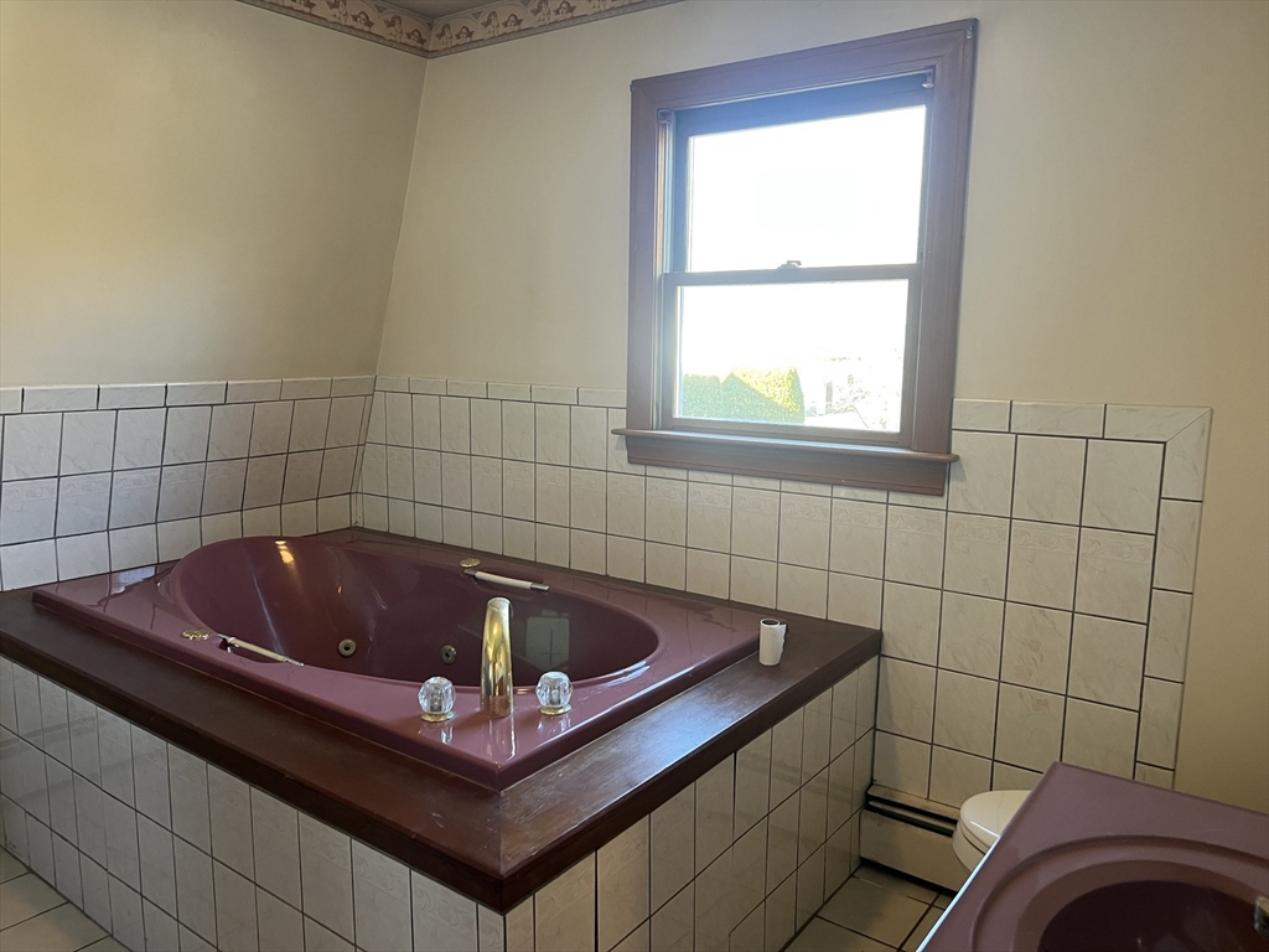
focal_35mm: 26
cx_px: 634
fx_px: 953
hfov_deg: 67.3
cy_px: 476
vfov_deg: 53.1
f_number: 1.5
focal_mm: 5.7
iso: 125
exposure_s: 1/60
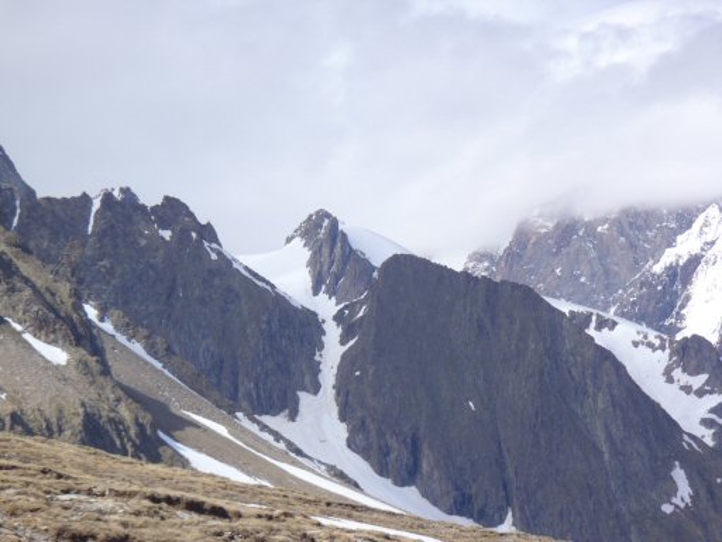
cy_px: 271
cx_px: 361
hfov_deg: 14.1
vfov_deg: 10.6
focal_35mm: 140
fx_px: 2920
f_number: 5.9
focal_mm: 25
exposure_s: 1/320
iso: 80
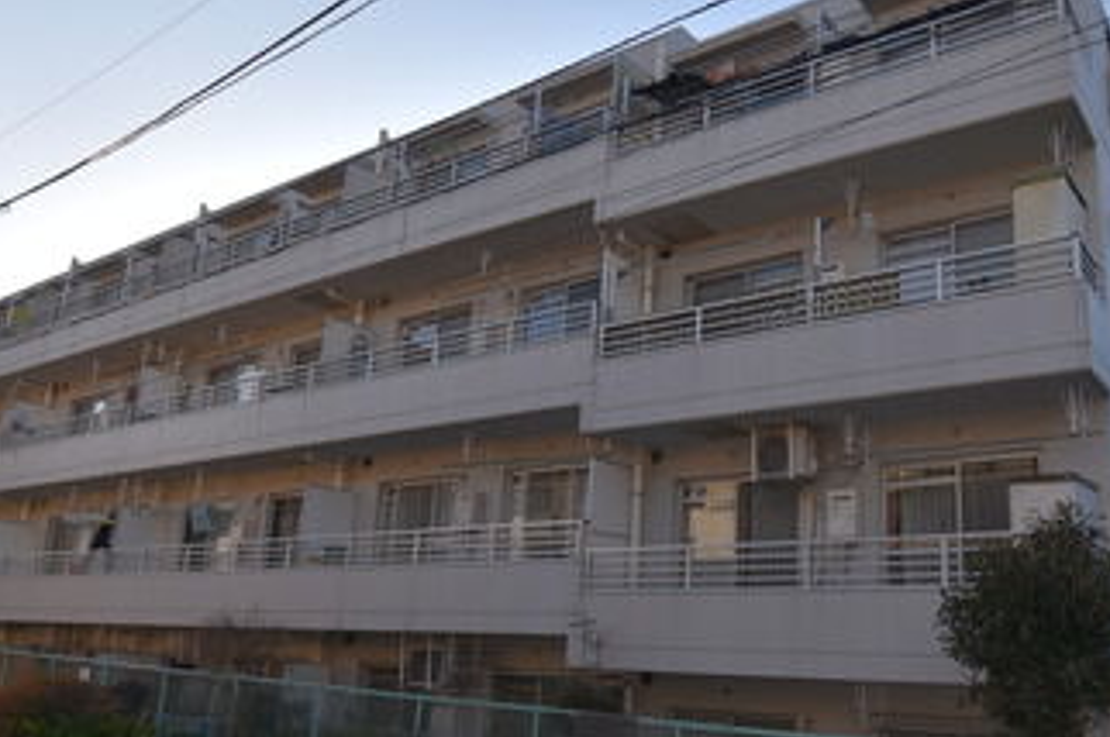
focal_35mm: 28
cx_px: 803
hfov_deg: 62.5
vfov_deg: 46.1
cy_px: 439
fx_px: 862
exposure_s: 1/160
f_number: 6.3
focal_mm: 10
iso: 100
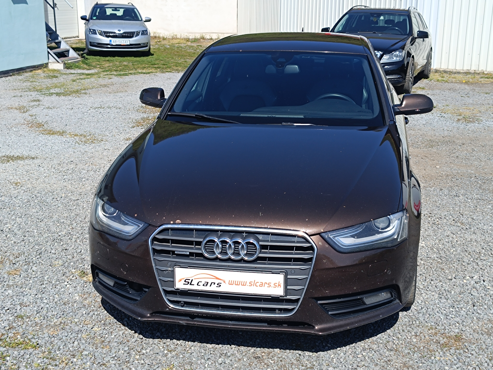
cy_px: 185
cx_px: 246
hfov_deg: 71.6
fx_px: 342
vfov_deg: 56.8
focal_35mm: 24
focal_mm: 5.59
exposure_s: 1/1290
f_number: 1.88
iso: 53
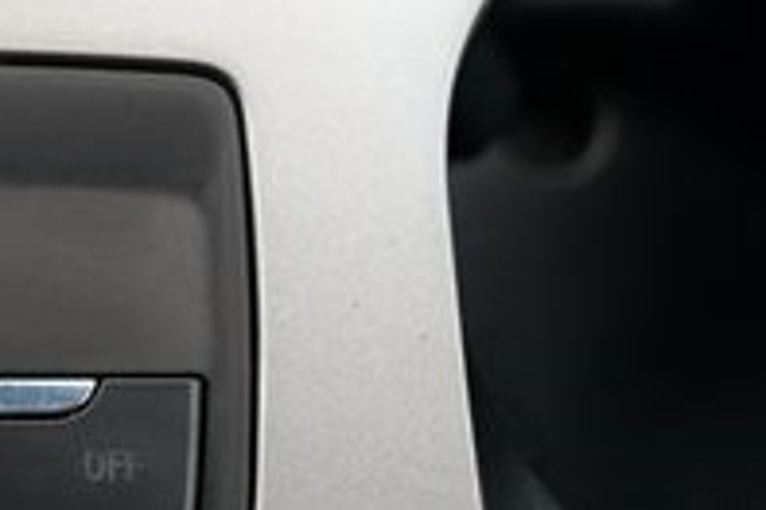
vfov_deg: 13.1
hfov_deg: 18.7
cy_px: 236
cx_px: -124
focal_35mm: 104
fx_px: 2211
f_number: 4
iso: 640
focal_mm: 32
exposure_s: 1/60
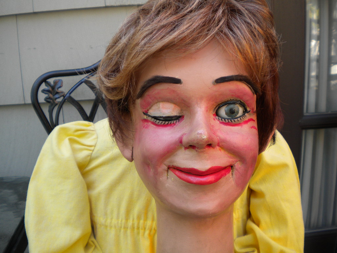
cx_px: 168
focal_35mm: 35
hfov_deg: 52.6
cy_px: 126
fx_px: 341
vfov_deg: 40.7
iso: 100
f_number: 3.1
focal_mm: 6.3
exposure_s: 1/60.1
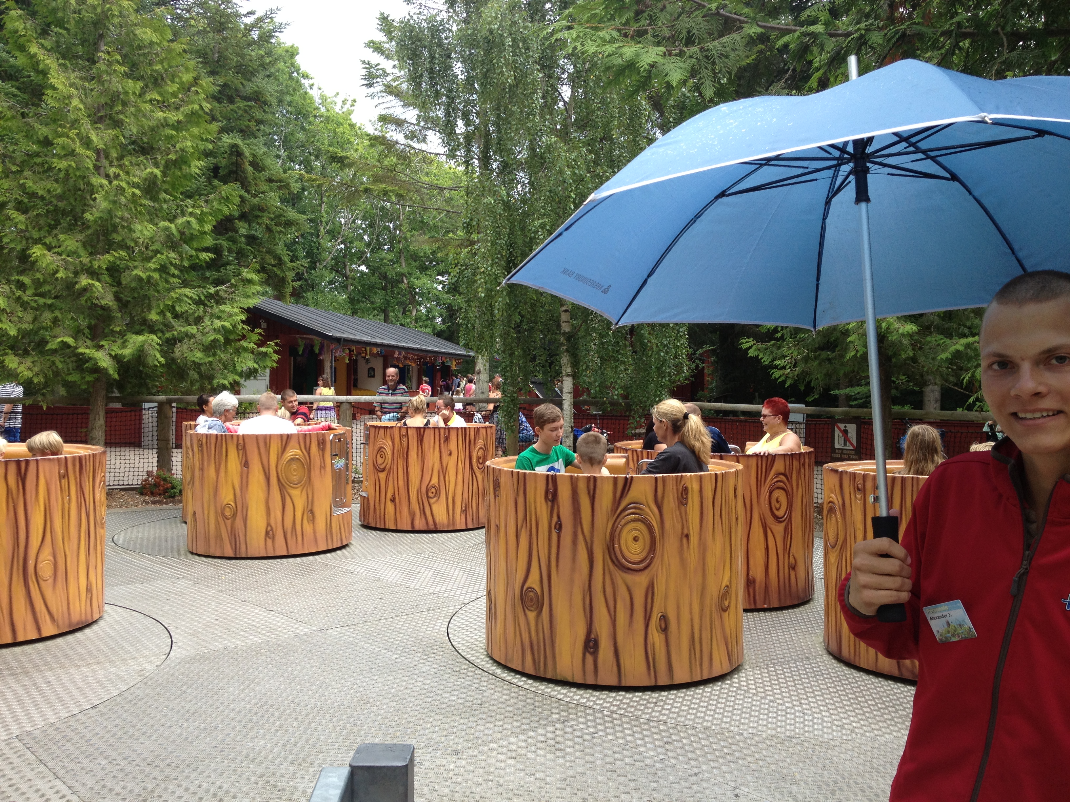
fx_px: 1082
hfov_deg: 52.6
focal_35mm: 35
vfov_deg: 40.7
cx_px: 535
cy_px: 401
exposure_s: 1/254
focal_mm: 4.28
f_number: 2.4
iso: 50
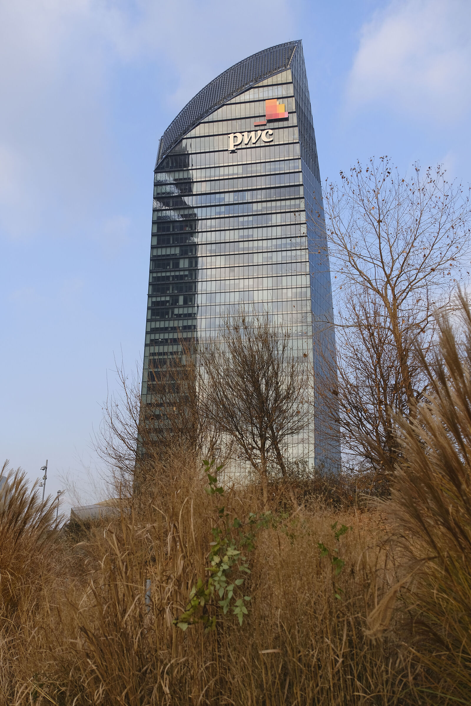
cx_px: 236
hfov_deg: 41.1
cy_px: 353
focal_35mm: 32
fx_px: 628
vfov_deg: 58.7
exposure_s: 1/250
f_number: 6.3
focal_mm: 21.5
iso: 250
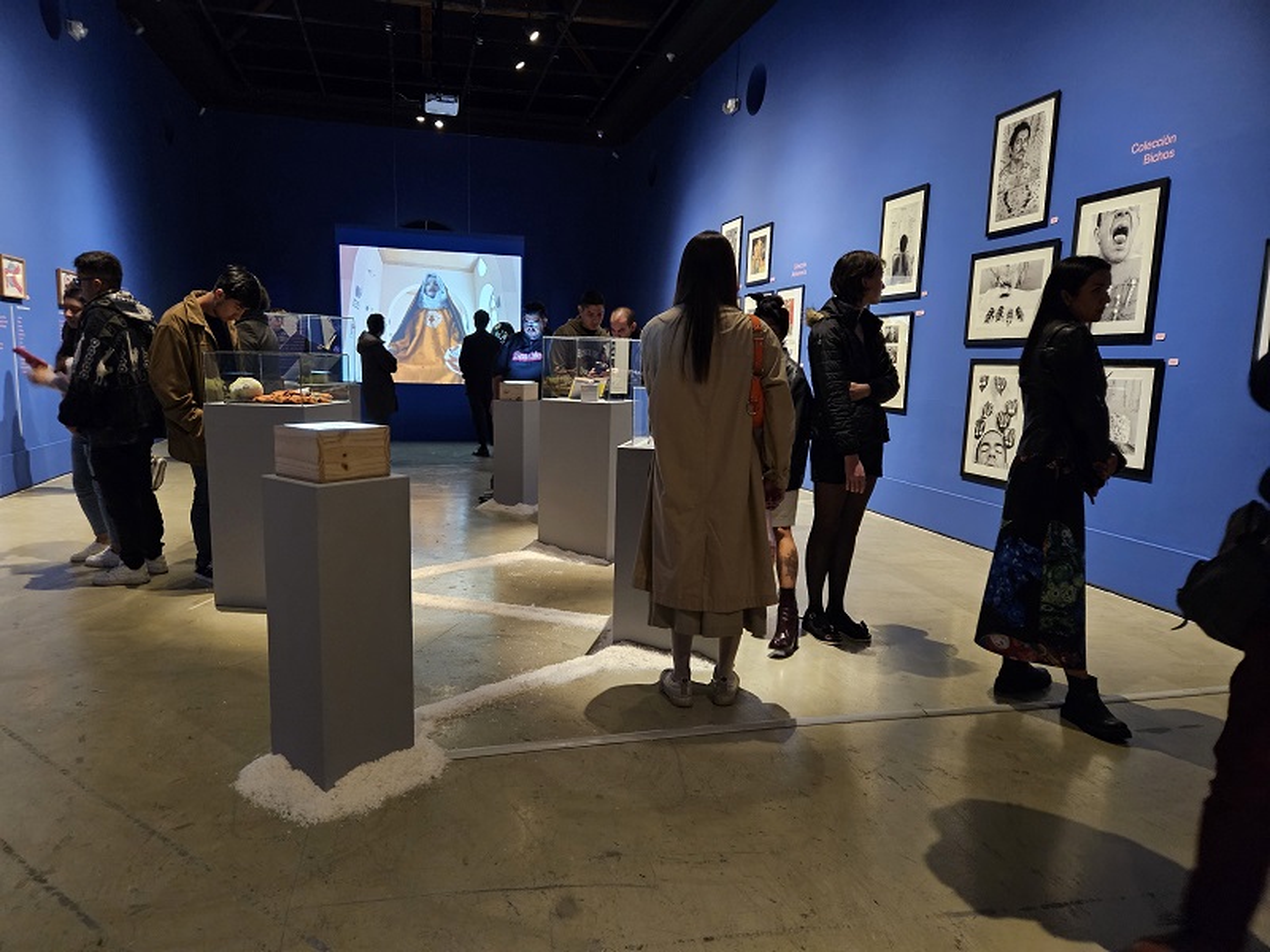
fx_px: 844
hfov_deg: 73.9
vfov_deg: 58.9
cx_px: 635
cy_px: 476
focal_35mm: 23
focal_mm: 5.4
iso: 800
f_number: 1.8
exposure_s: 1/24
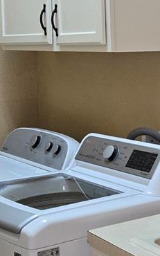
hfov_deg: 16.3
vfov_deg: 26.2
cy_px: 120
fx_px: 552
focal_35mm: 79
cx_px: 149
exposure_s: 1/40
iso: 100
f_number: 1.8
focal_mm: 5.4
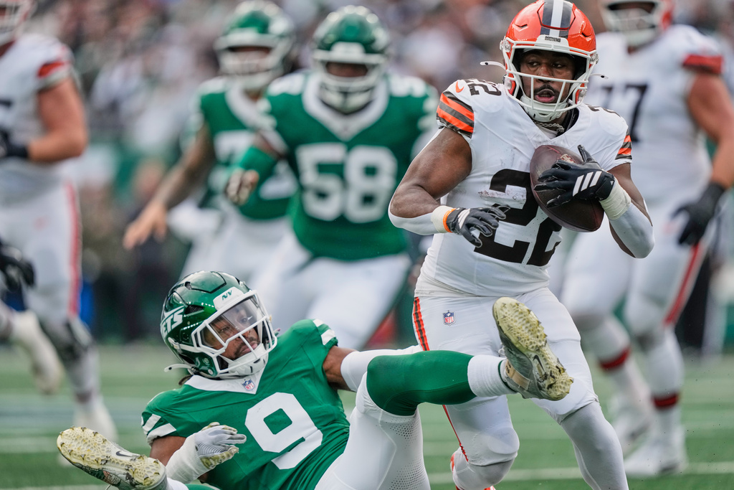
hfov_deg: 5.2
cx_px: 367
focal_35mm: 400
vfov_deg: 3.4
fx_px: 8156
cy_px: 245
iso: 800
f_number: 2.8
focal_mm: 400
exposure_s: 1/3200
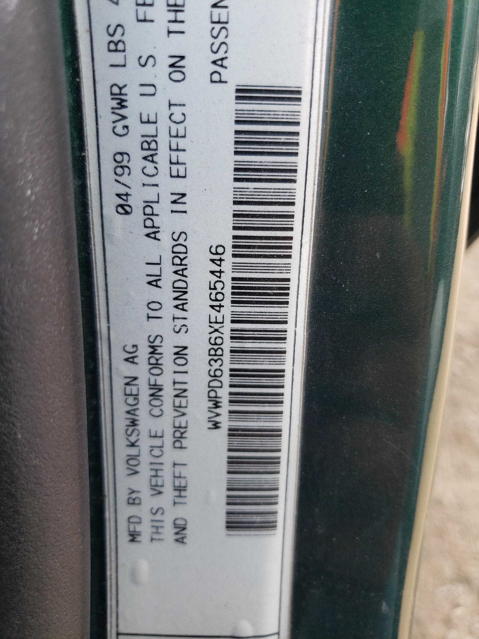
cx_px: 240
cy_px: 320
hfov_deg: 53.1
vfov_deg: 67.3
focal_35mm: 26
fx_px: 480
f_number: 1.5
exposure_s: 1/213
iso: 50
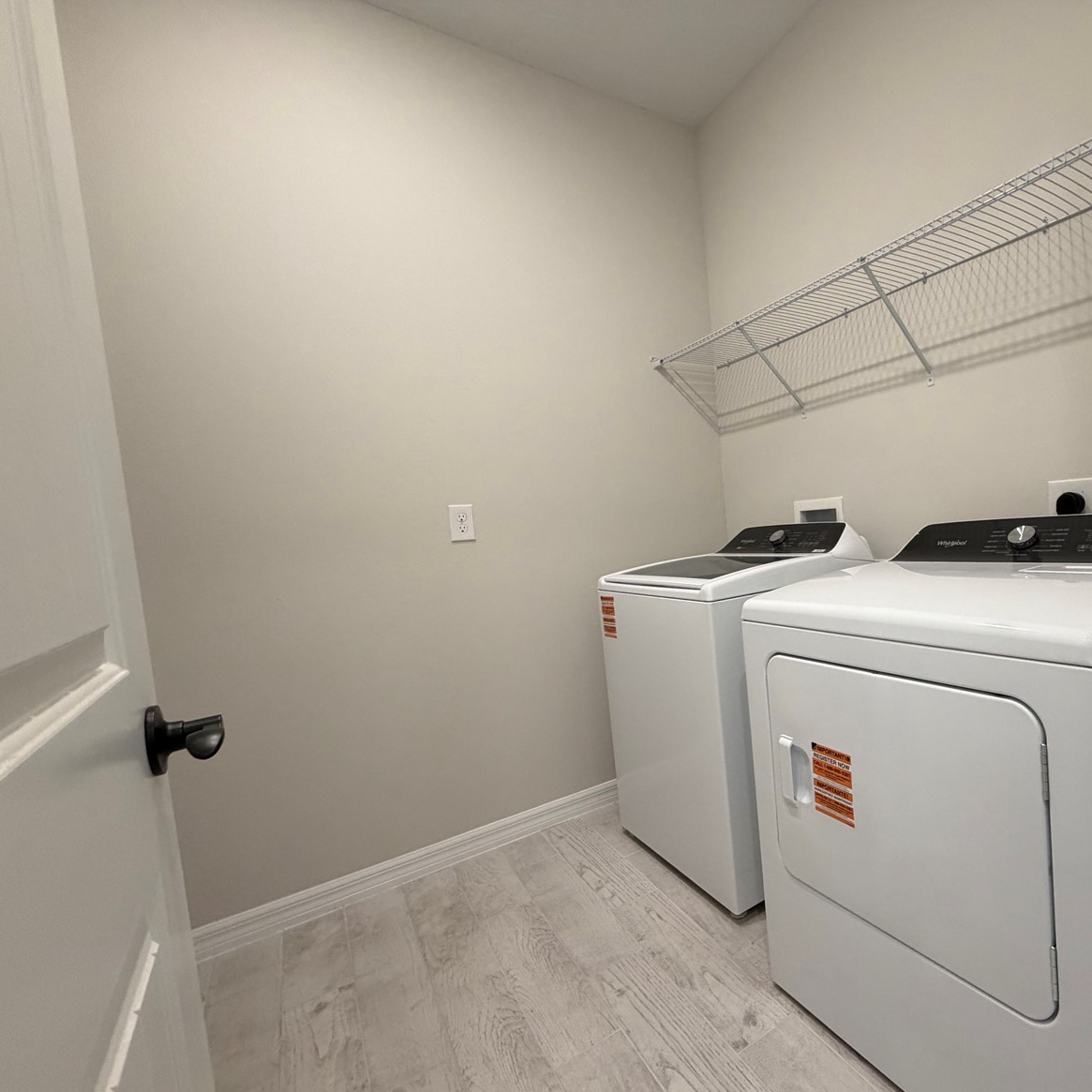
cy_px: 561
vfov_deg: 83.9
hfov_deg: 81.2
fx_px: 607
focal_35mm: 17
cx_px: 726
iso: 320
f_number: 2.2
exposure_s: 1/120
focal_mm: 2.22
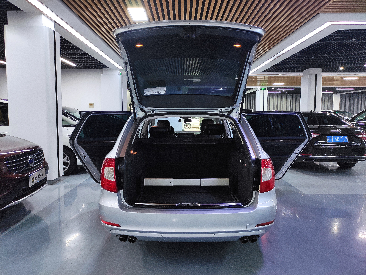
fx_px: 264
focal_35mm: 25
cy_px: 138
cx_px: 183
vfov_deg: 54.9
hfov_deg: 69.4
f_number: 1.89
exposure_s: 1/33
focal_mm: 5.43
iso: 187
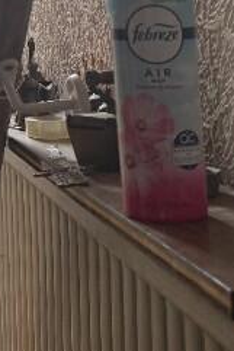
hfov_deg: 11.9
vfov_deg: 18.2
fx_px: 1032
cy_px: -82
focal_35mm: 106
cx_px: -186
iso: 160
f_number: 1.78
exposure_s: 1/128
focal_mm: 6.76
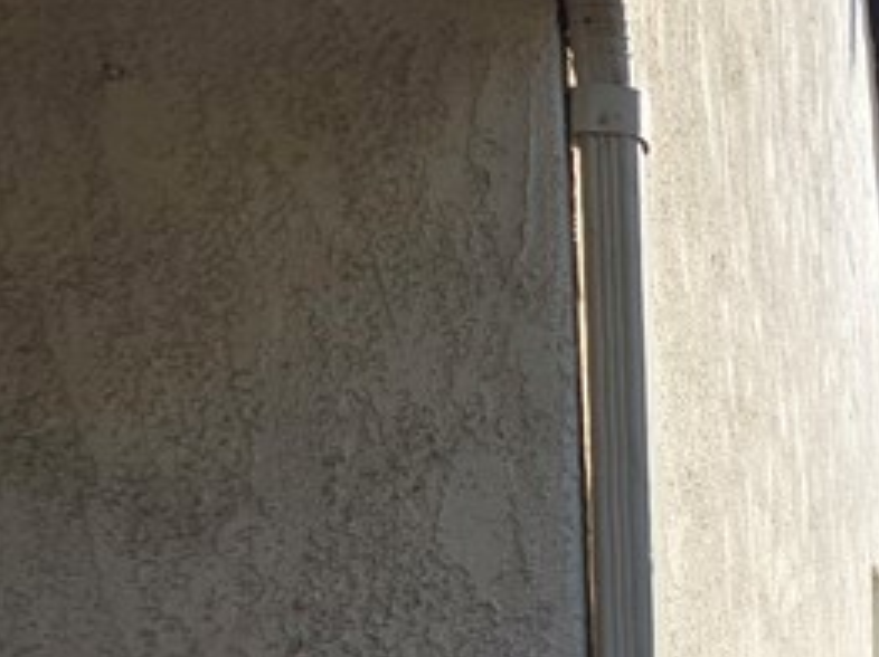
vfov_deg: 15.4
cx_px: 1060
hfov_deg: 20.4
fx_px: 2283
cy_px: 929
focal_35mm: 90
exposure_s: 1/1406
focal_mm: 5.4
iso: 25
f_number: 1.8
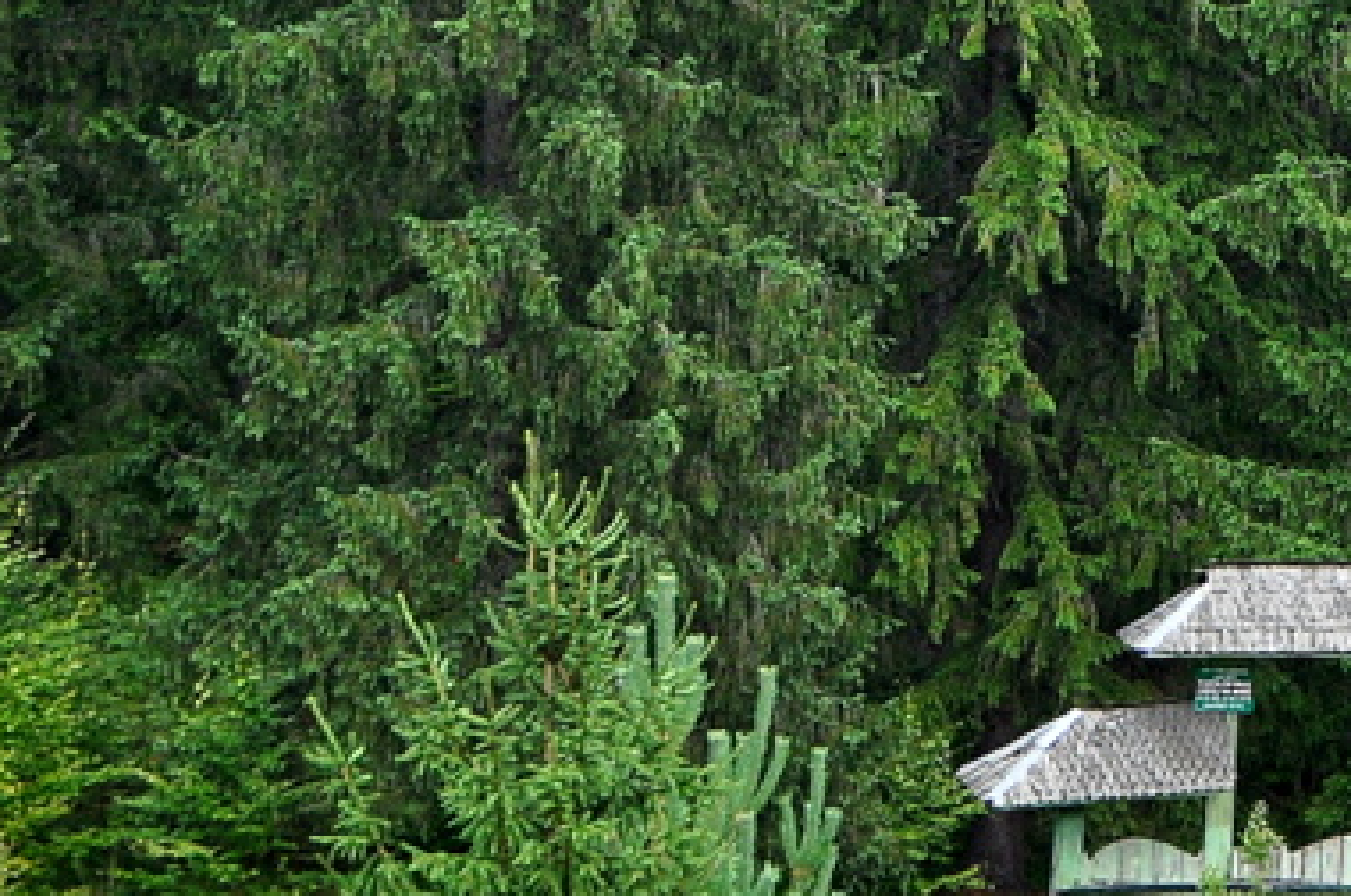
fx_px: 12438
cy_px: 411
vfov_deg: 4.1
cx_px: 1532
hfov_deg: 6.2
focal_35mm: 332
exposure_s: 1/320
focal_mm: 70
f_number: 5.3
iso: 400
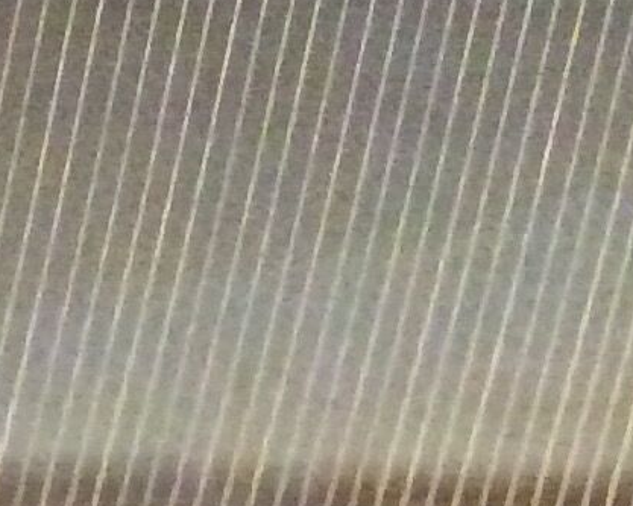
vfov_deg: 7.6
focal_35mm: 194
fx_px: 3632
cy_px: 1073
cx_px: -859
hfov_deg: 9.0
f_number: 2.4
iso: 640
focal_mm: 3.3
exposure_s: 1/17
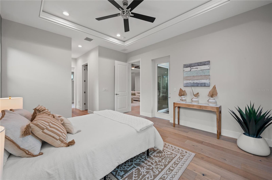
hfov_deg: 104.3
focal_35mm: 14
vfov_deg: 81.1
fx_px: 106
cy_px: 90
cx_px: 136
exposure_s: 1/15
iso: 900
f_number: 10
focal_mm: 14
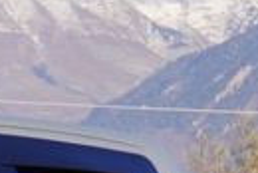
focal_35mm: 391
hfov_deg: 5.1
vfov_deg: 3.4
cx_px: -427
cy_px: 597
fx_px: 2805
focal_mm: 33
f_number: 10
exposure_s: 1/125
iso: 100
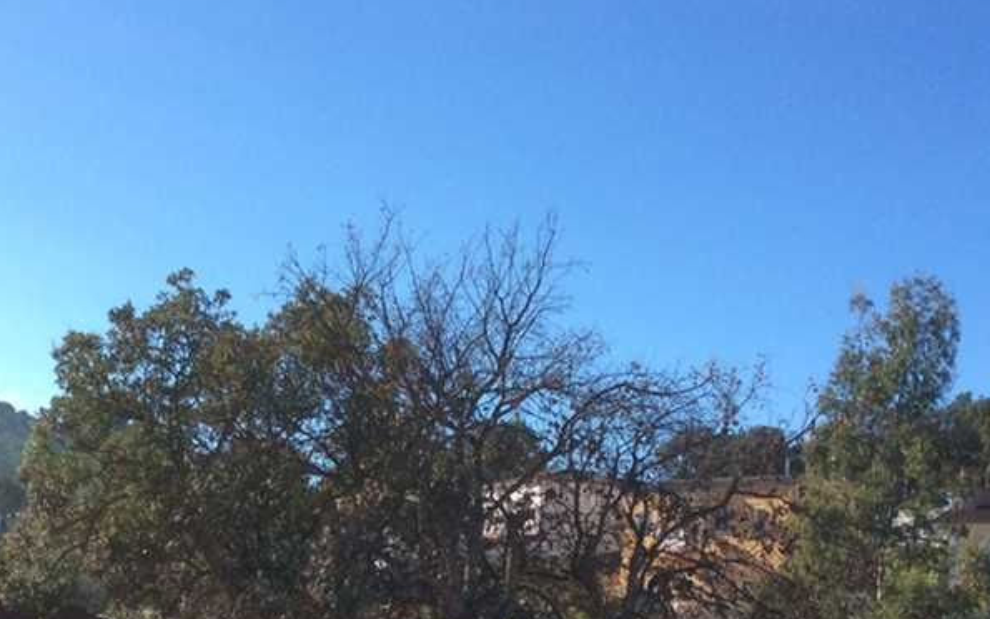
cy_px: 575
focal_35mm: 60
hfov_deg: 33.7
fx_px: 1619
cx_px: 338
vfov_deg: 21.1
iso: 32
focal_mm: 3.3
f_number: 2.4
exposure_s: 1/1059
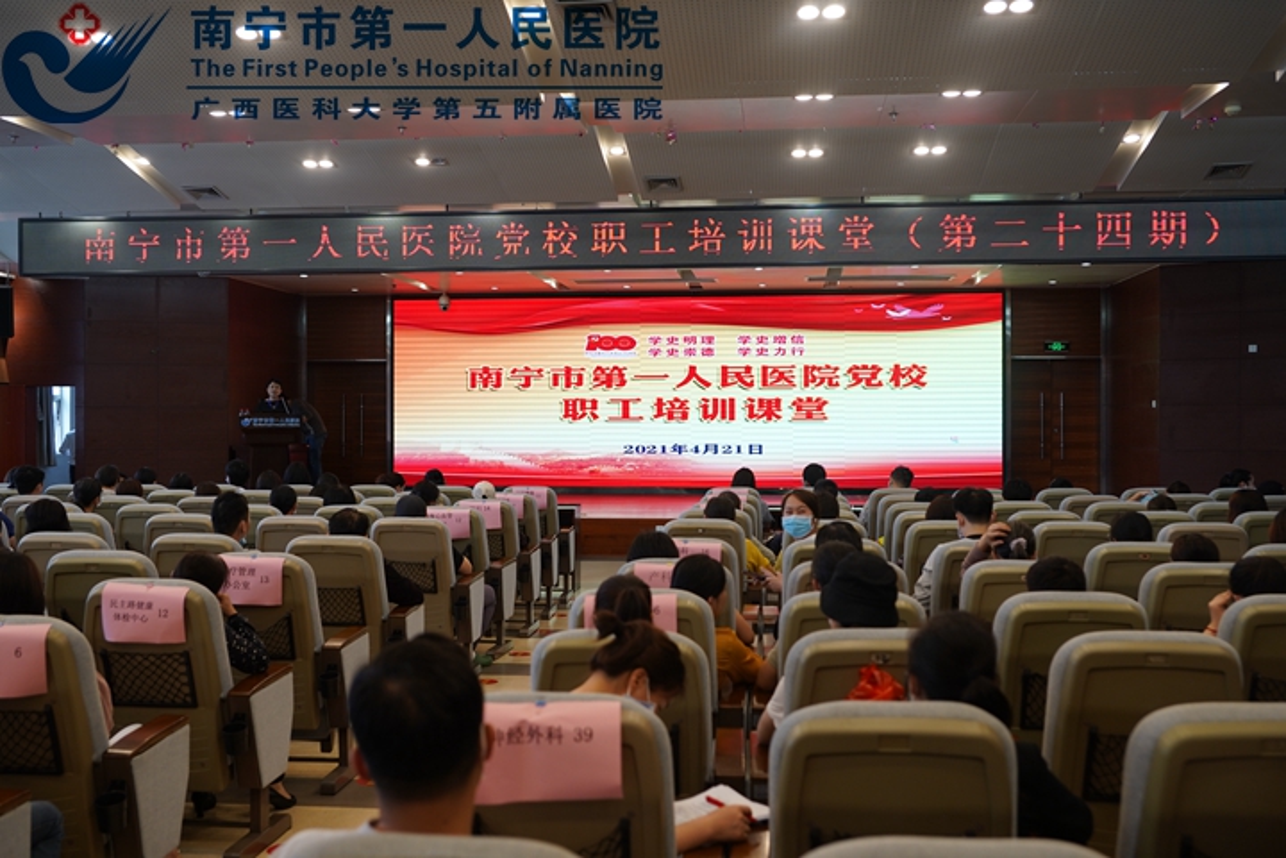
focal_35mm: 35
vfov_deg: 37.9
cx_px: 643
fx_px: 1250
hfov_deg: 54.4
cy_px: 429
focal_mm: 35
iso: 320
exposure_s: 1/100
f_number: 3.2
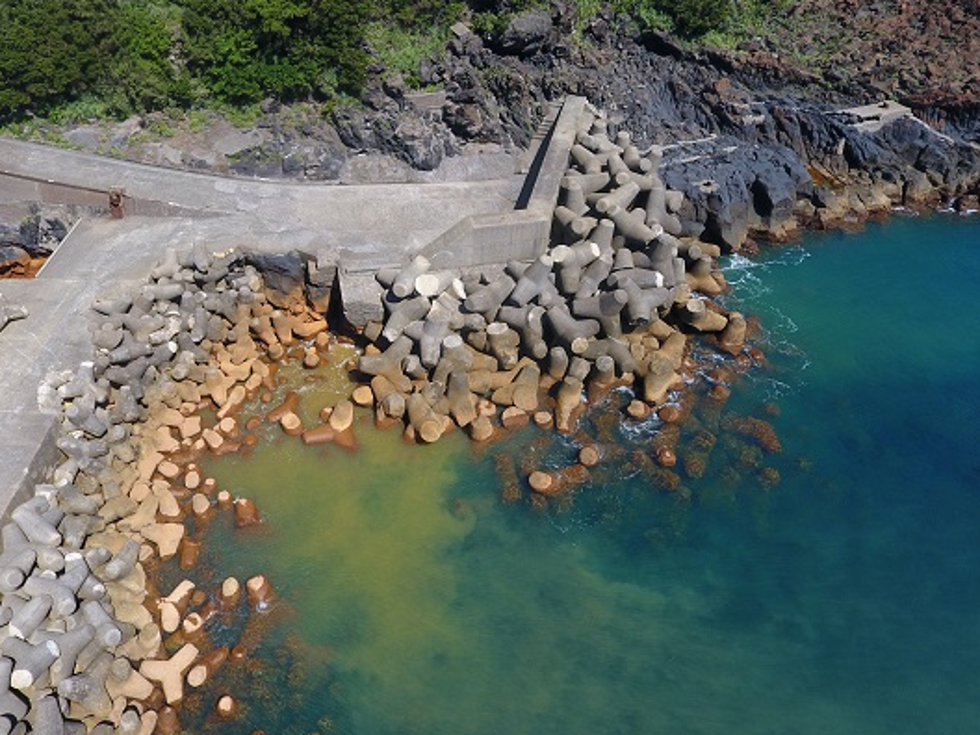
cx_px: 408
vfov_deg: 54.8
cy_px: 329
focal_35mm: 25
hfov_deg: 68.9
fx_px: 708
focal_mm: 3.61
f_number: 2.8
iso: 100
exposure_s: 1/794
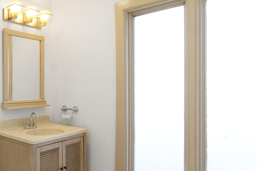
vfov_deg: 44.9
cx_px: 15
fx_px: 207
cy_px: 86
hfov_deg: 53.5
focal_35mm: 29
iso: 400
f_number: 10
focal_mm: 10
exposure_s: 1/30
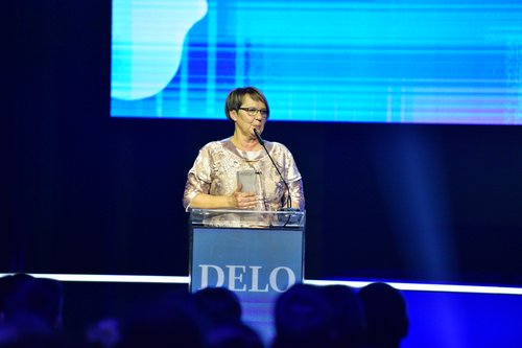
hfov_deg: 10.3
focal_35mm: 200
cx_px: 261
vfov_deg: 6.9
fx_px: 2899
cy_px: 174
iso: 2000
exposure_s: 1/1000
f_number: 2.8
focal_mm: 200
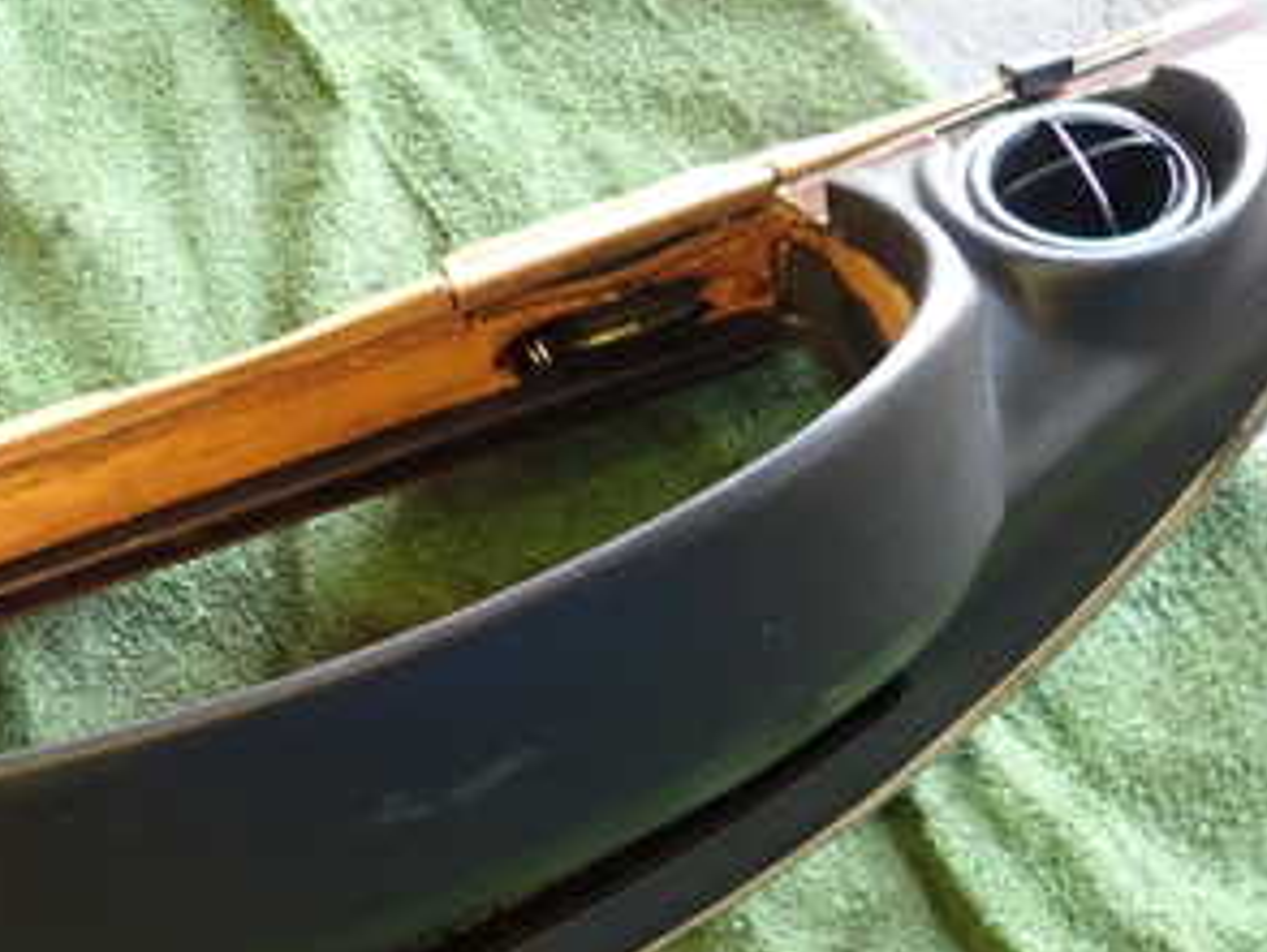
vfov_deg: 28.6
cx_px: 366
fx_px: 1868
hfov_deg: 36.8
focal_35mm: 51
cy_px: 517
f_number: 2
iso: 500
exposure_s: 1/30
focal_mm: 4.5
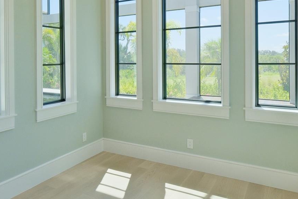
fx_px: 232
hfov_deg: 65.5
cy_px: 62
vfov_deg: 45.5
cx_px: 143
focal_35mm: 28
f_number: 4
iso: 640
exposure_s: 1/800
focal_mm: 10.1
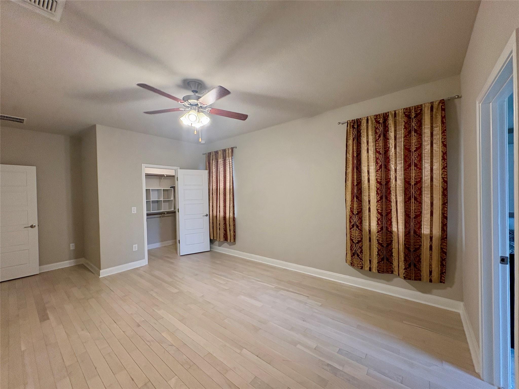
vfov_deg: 85.7
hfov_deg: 102.1
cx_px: 260
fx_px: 210
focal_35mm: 14
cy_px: 194
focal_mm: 2.22
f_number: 2.2
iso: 250
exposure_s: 1/120
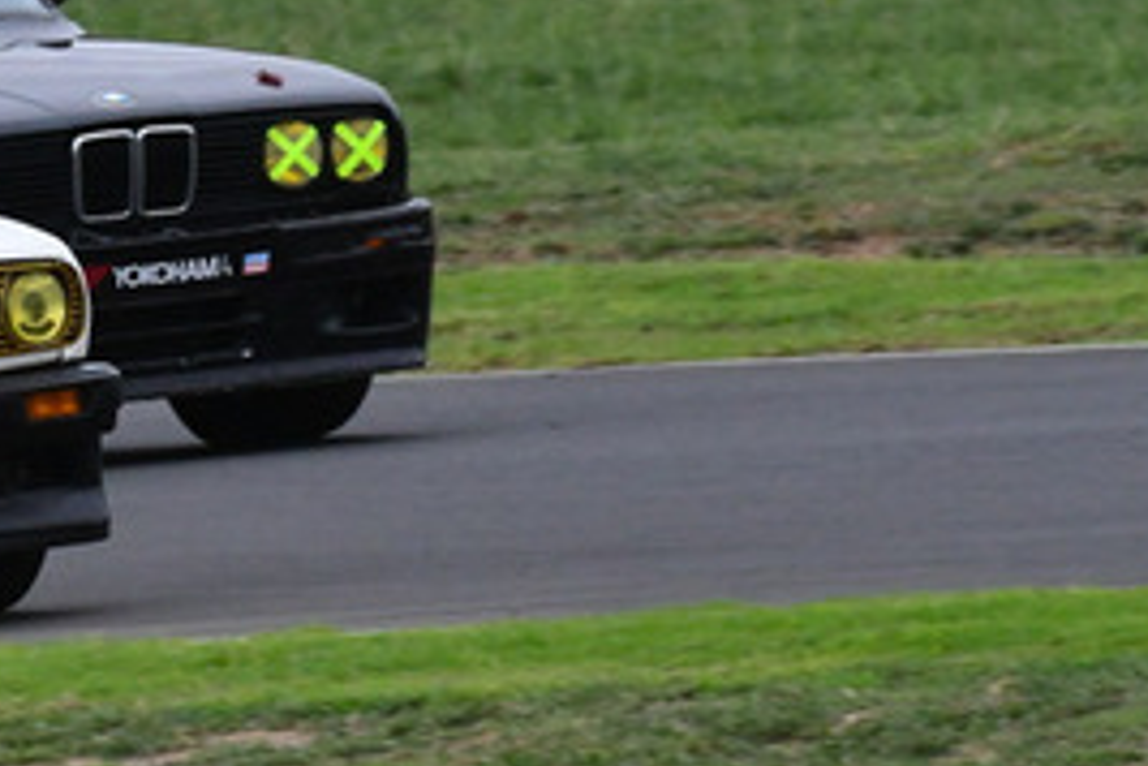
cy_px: -112
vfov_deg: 0.8
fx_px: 57427
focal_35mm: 1801
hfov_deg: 1.1
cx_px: -516
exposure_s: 1/640
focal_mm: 400
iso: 2000
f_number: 10
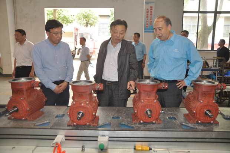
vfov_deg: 28.0
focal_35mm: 48
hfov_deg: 41.2
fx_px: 306
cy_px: 76
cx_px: 115
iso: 560
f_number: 2.8
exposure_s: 1/125
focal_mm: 32
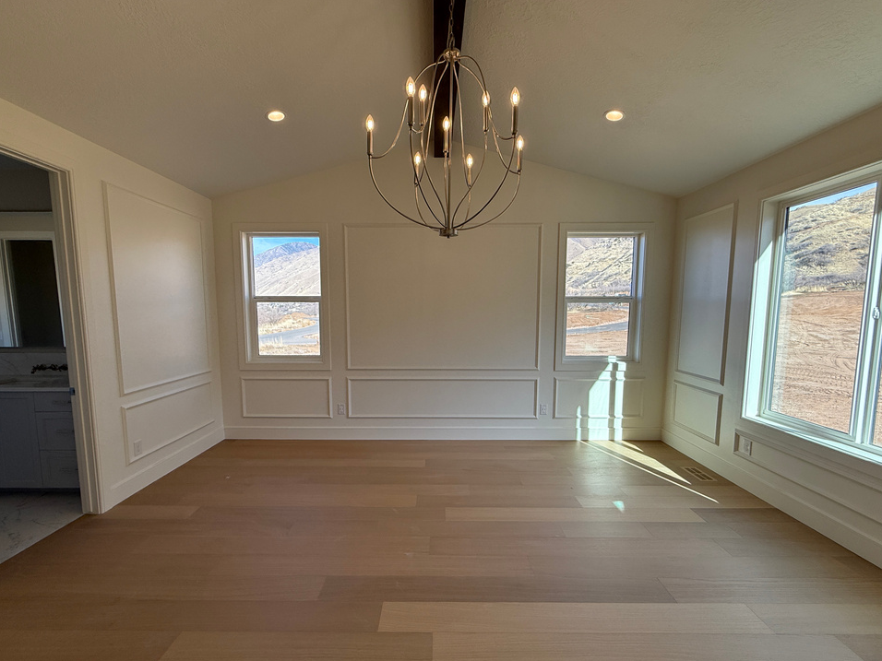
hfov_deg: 98.2
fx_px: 382
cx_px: 437
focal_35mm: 15
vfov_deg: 81.7
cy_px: 348
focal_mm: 2.22
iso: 64
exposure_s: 1/319
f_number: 2.2
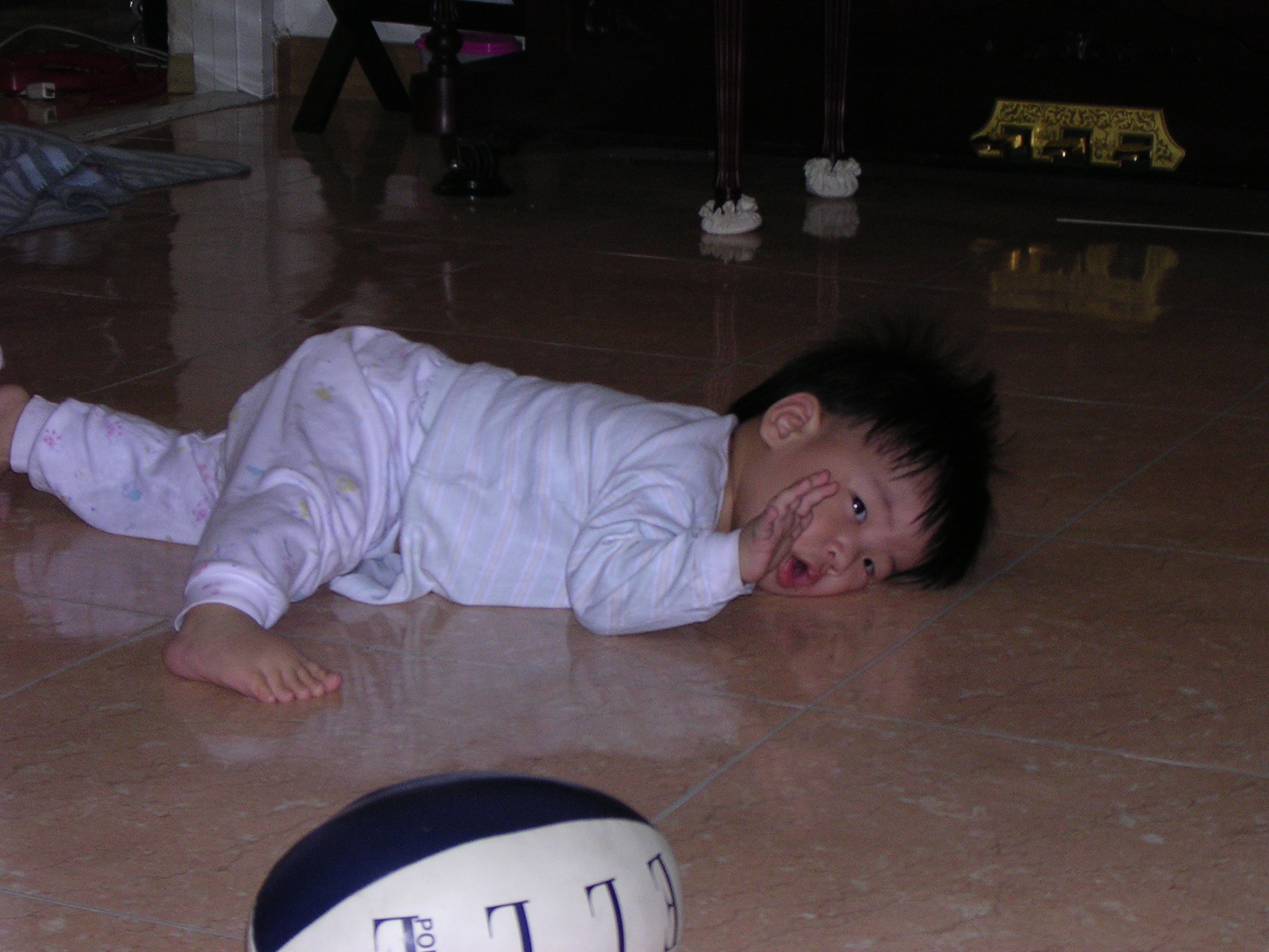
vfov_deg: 16.2
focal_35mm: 91
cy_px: 476
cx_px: 634
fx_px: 3336
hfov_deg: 21.5
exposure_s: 1/60.1
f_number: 4.3
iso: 196
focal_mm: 13.7
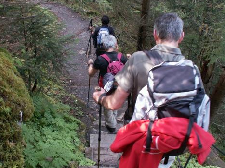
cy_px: 79
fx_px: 312
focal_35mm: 48
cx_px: 96
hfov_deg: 39.6
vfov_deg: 30.2
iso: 64
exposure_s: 1/40
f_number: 2.8
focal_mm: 5.86
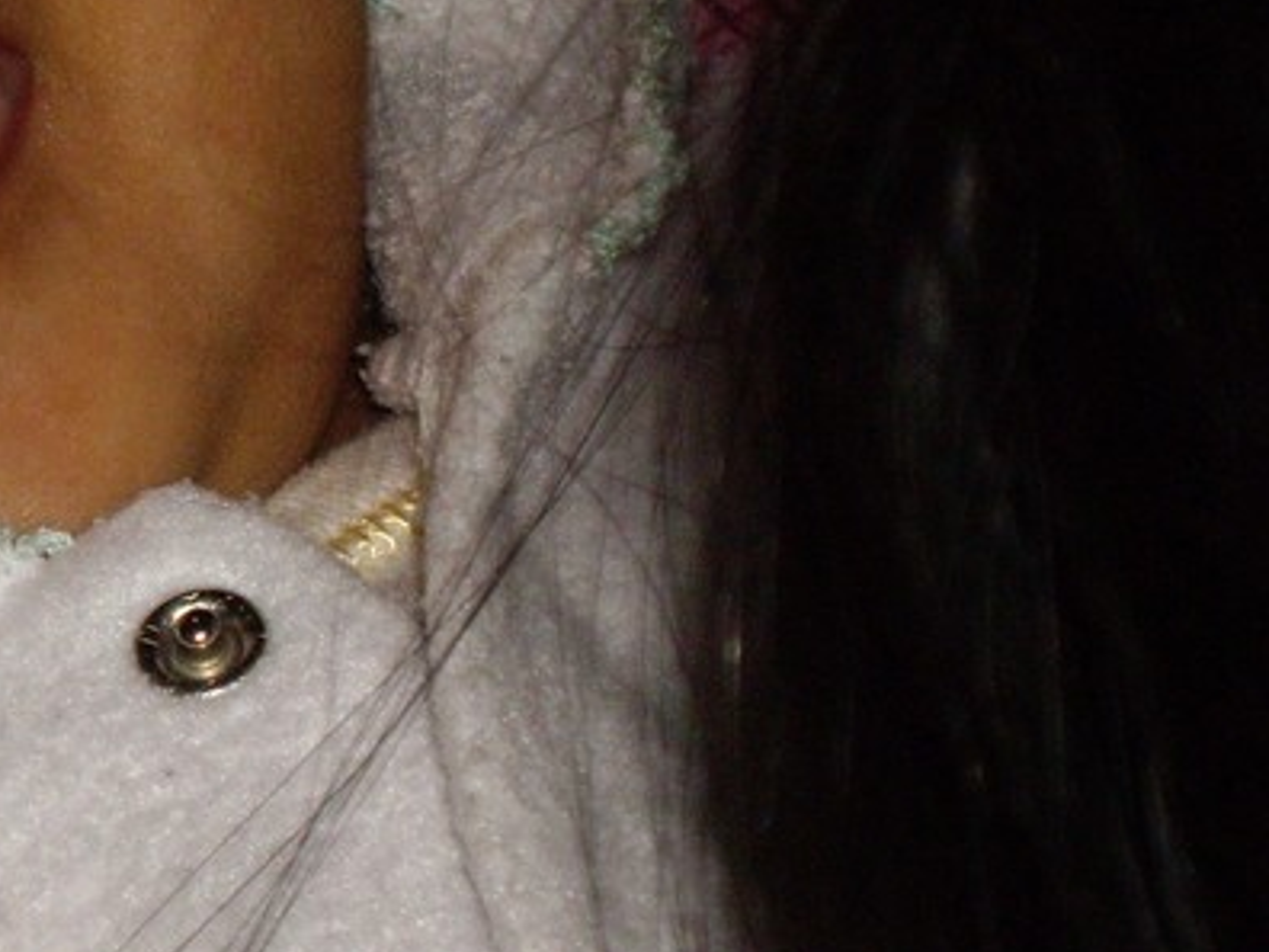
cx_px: -112
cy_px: 176
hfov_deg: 6.7
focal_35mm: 295
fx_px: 10815
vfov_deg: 5.0
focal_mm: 18.6
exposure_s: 1/125
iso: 200
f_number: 5.2
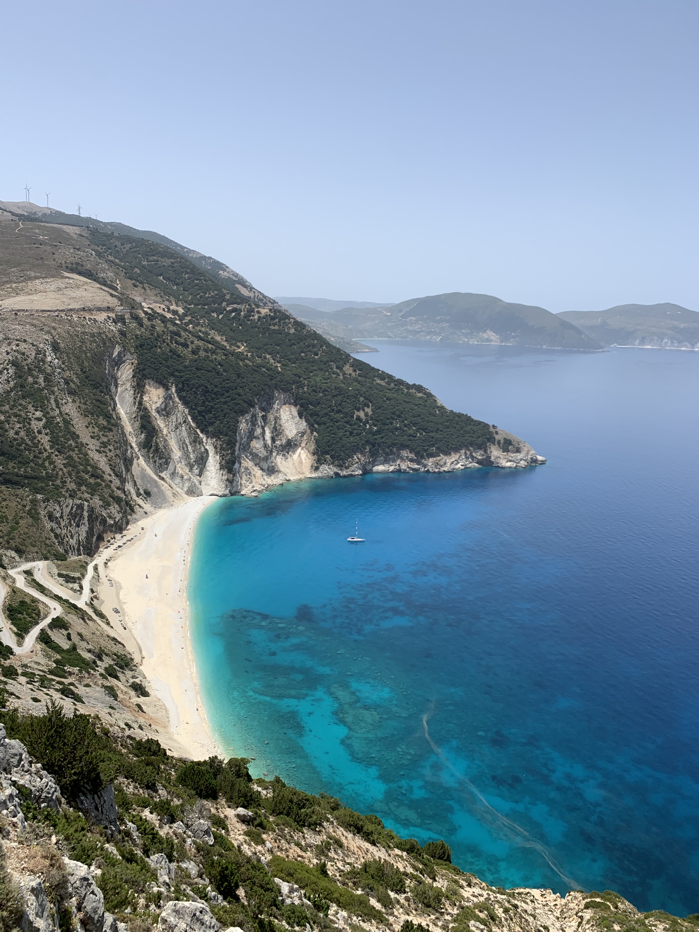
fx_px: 700
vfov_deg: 67.3
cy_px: 466
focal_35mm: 26
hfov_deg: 53.1
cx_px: 350
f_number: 1.8
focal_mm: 4.25
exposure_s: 1/2833
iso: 25
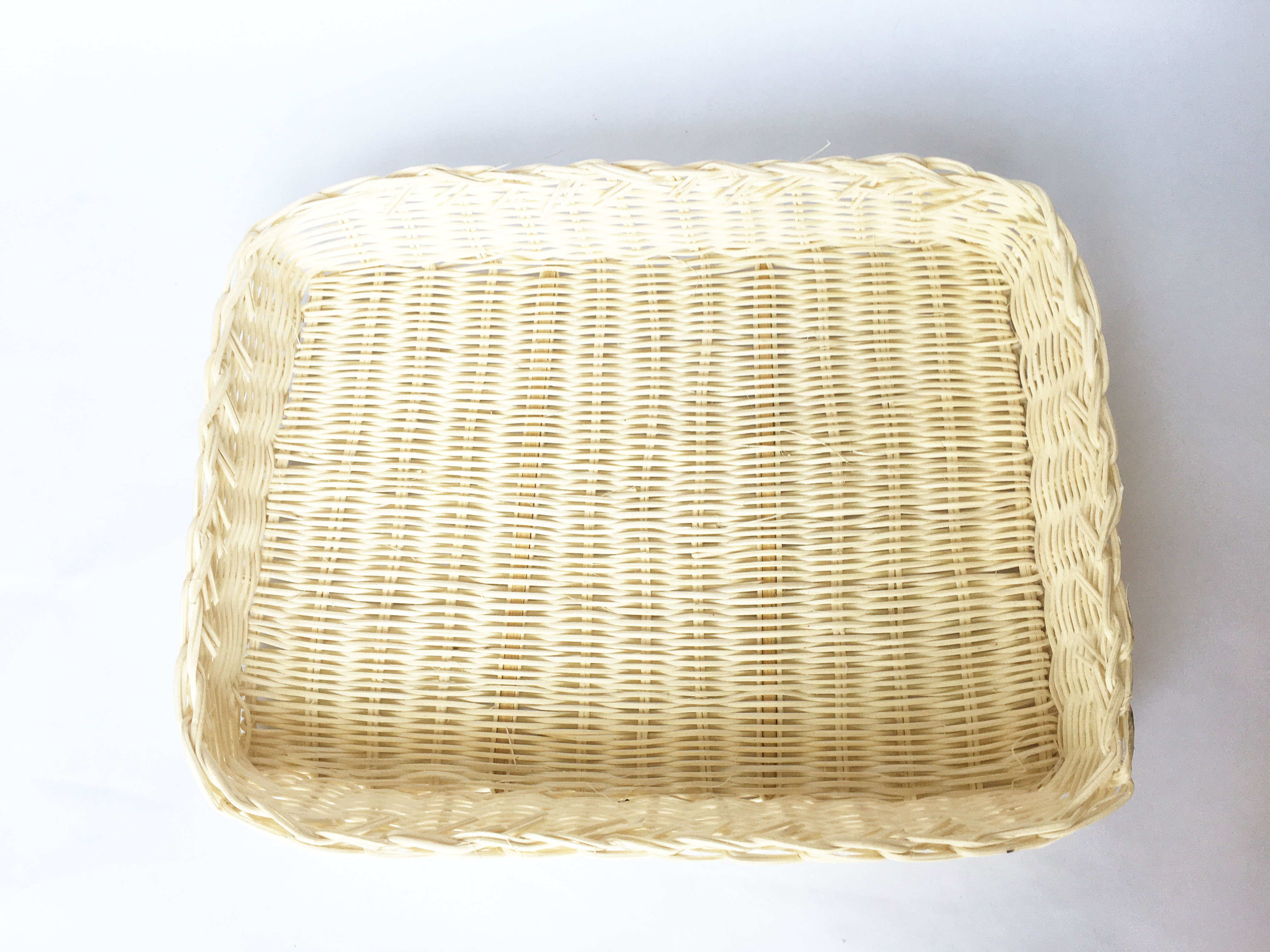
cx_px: 635
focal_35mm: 29
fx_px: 1064
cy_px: 476
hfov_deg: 61.7
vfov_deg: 48.2
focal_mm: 4.15
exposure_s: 1/148
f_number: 2.2
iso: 25
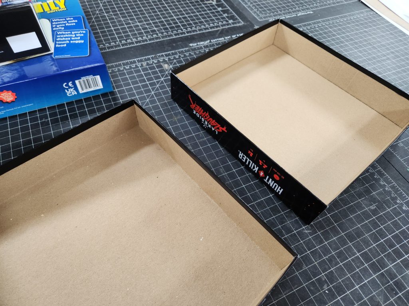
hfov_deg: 73.9
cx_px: 204
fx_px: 272
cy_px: 153
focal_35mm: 23
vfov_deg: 58.9
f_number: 1.8
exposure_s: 1/120
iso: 640
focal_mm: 5.4
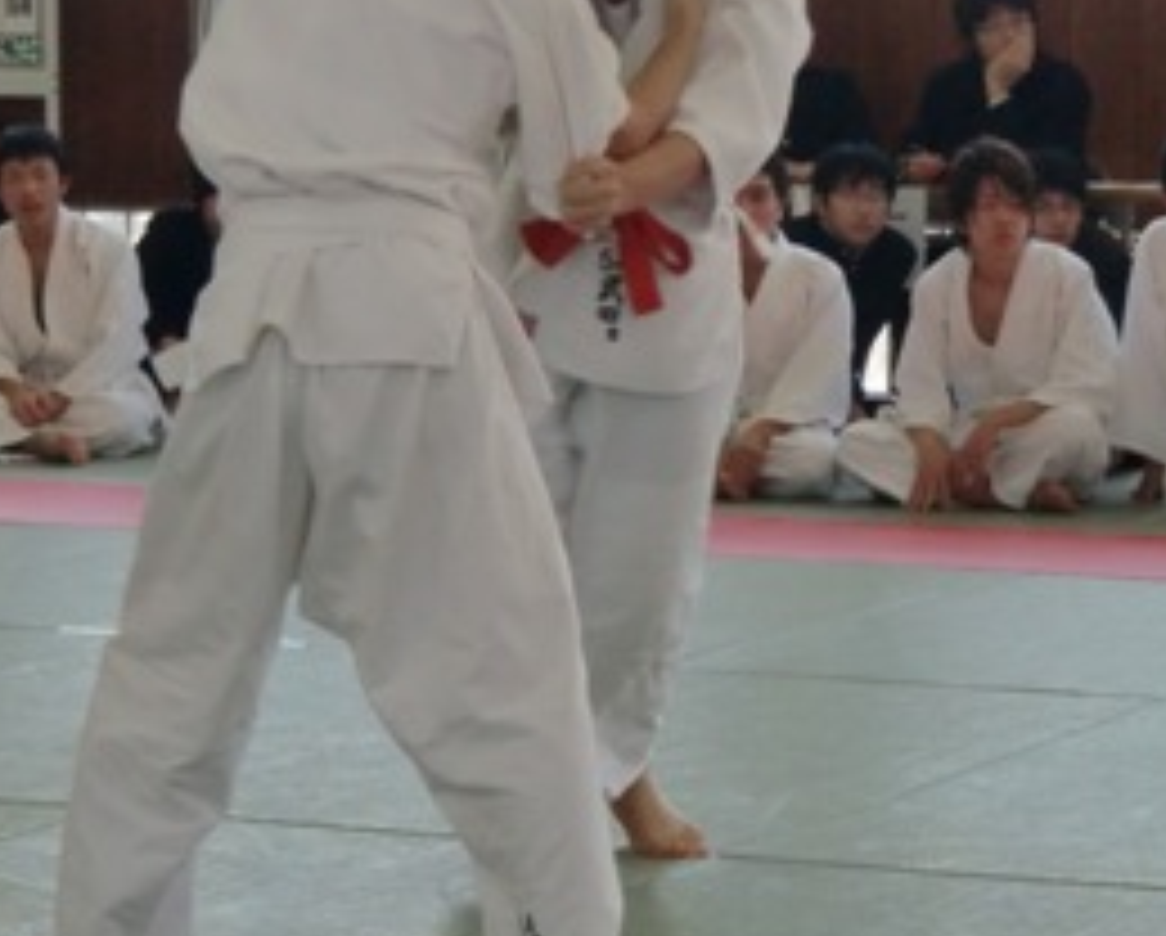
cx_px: 720
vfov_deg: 10.3
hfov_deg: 12.8
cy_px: 284
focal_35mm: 150
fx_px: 5184
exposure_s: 1/80
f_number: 4.8
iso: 400
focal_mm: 16
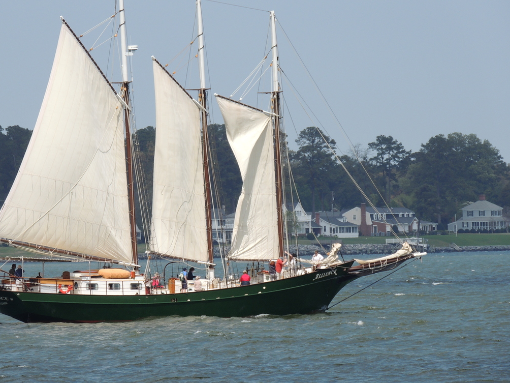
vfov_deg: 2.9
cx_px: 190
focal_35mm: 510
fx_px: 7514
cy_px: 170
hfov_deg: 3.9
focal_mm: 71.3
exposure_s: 1/640
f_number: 4.8
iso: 100
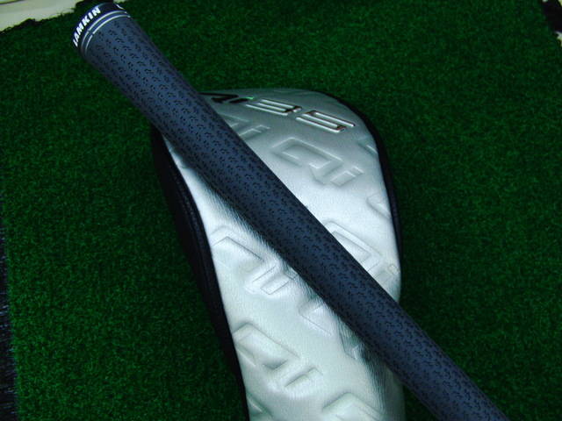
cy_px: 210
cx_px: 281
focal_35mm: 37
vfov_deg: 38.7
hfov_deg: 50.1
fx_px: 601
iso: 320
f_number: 3.6
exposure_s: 1/80
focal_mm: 6.42
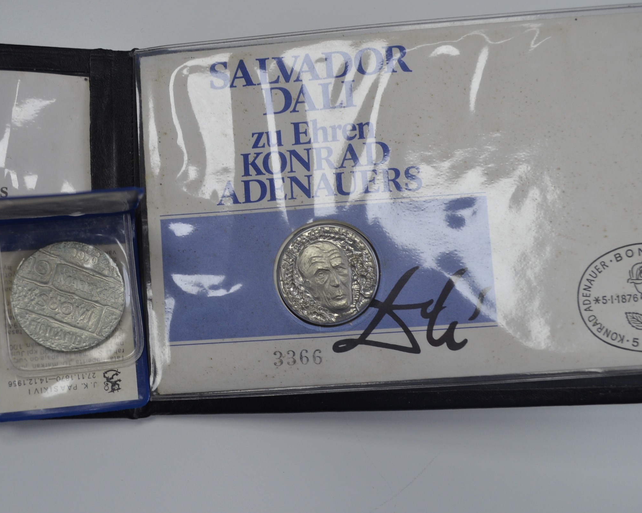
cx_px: 253
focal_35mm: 38
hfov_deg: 47.6
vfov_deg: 39.2
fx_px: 722
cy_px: 256
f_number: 5.6
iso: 400
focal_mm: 22
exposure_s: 1/125
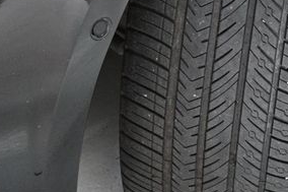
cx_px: 245
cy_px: 39
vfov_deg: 10.1
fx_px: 1079
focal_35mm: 135
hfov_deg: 15.1
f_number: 5.3
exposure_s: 1/125
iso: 3200
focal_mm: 40
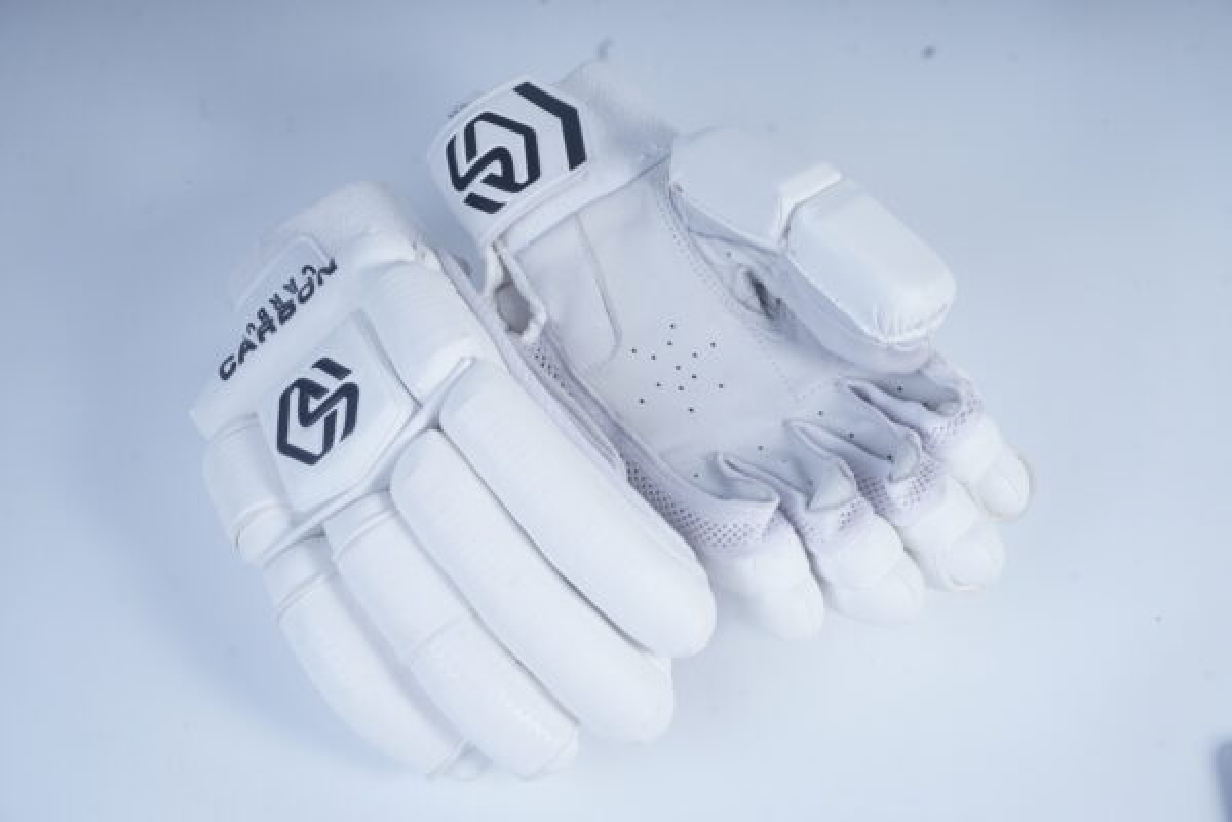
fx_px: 1882
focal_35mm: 55
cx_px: 616
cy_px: 411
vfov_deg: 24.6
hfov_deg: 36.2
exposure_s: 1/160
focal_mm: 55
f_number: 9
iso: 100
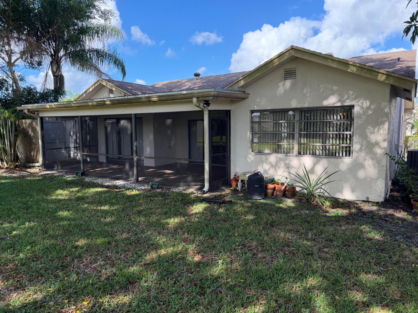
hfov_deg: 71.6
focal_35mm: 24
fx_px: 290
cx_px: 209
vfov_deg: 56.8
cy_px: 156
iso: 100
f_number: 1.78
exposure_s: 1/1271
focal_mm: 6.76
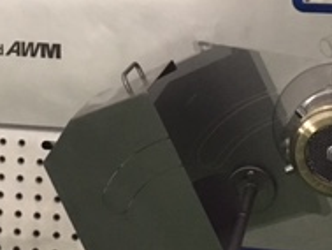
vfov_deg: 15.0
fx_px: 941
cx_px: 123
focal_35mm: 98
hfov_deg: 20.0
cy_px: 55
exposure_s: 1/17
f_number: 2.2
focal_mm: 4.15
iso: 250
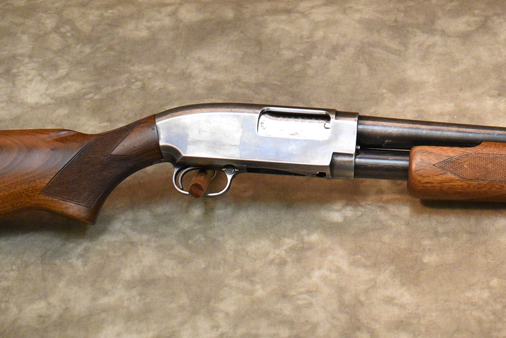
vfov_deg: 14.1
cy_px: -16
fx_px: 1342
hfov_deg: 21.1
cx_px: 418
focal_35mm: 95
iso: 1400
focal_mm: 23
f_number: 3.8
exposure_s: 1/125
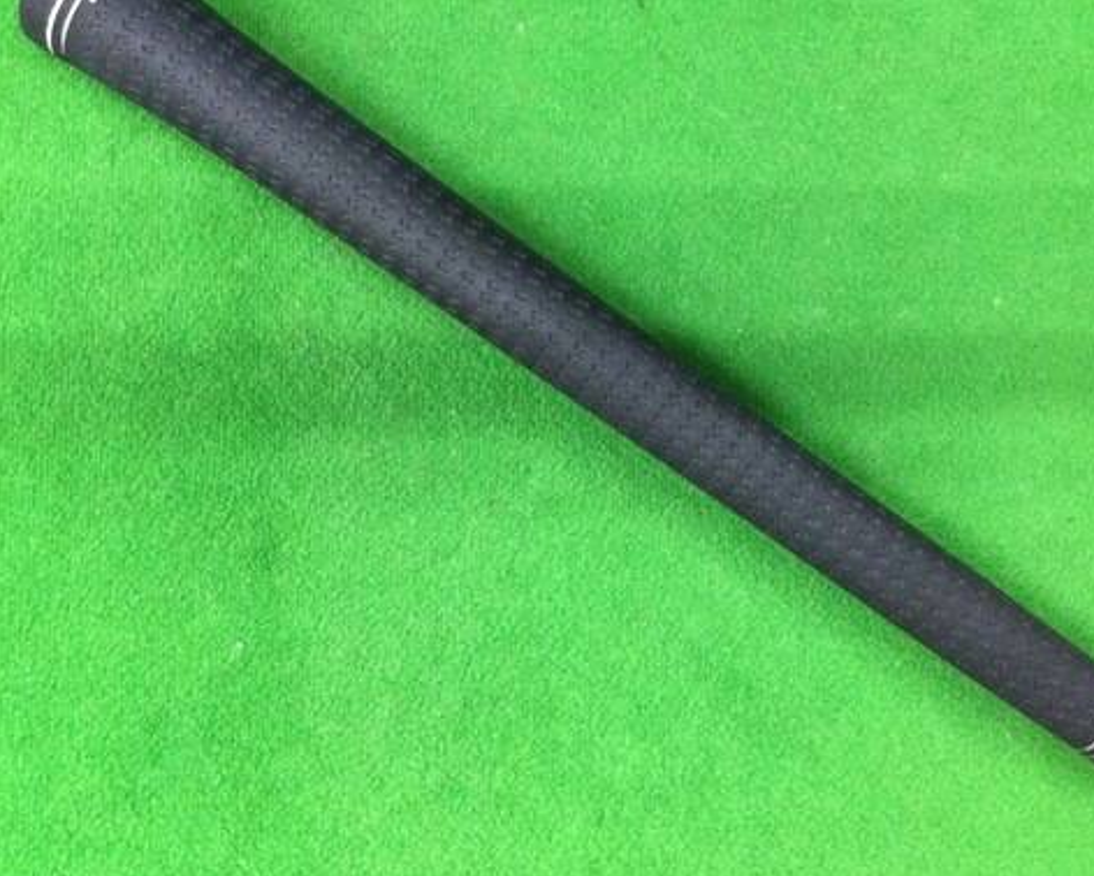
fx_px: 1328
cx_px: 626
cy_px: 366
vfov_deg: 36.4
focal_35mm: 41
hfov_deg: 44.7
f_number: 2.4
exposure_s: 1/30
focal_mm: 3.3
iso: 250
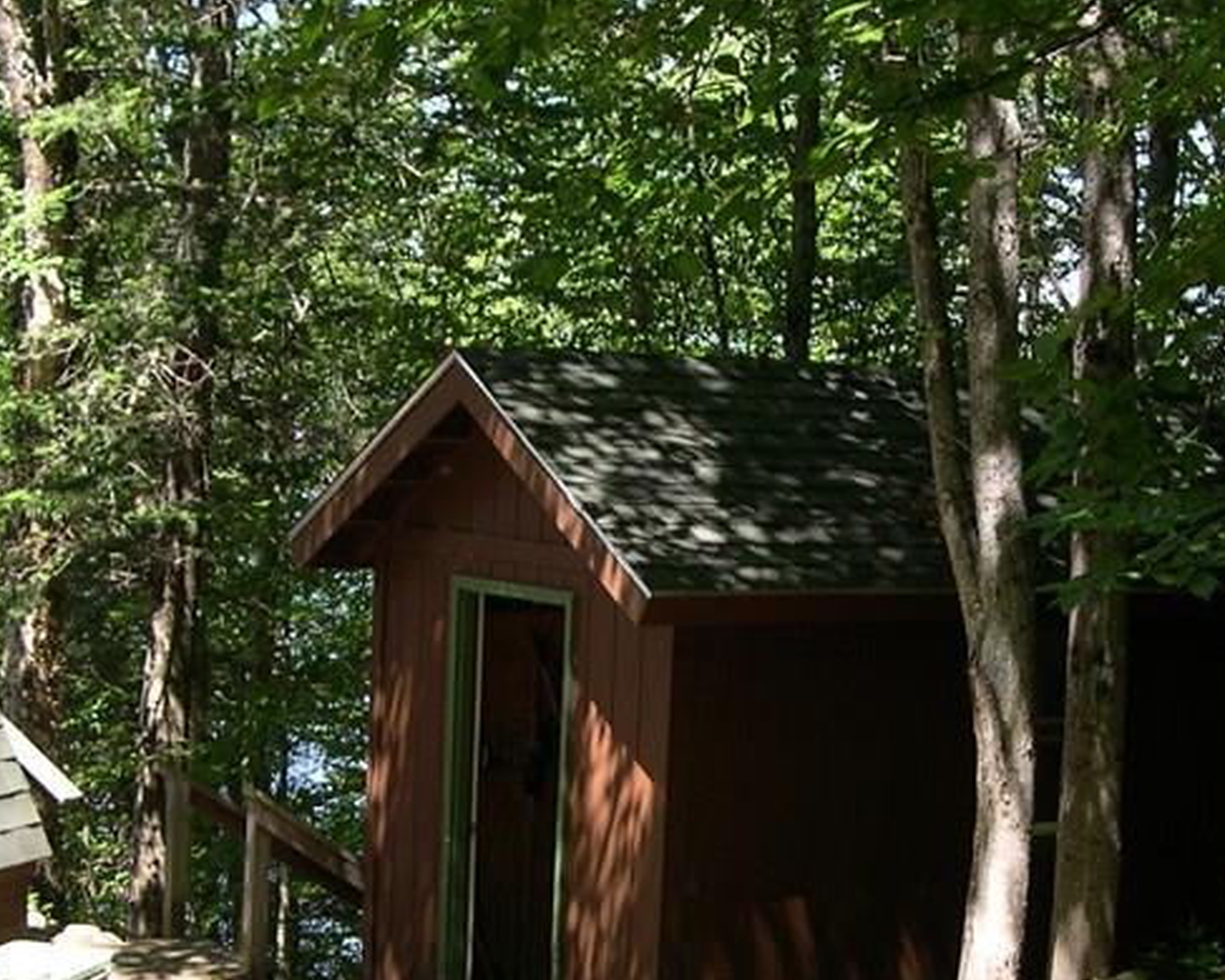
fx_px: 2829
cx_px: 614
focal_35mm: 78
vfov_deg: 19.6
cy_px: 701
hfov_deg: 24.4
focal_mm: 8
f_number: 2.8
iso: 100
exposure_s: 1/196
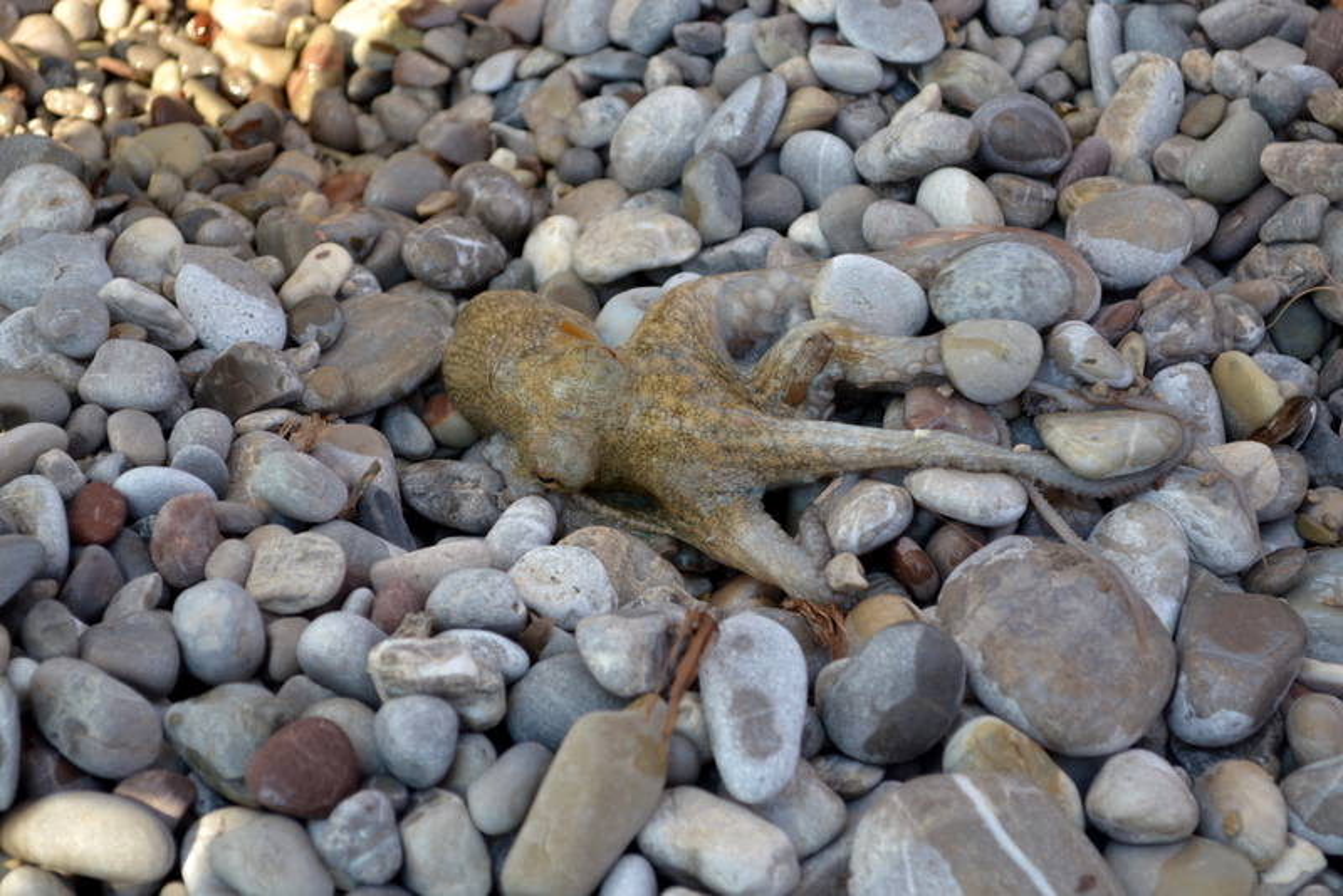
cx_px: 672
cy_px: 448
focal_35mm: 82
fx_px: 3079
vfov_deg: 16.6
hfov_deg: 24.6
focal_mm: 55
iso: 140
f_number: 5.6
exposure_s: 1/125
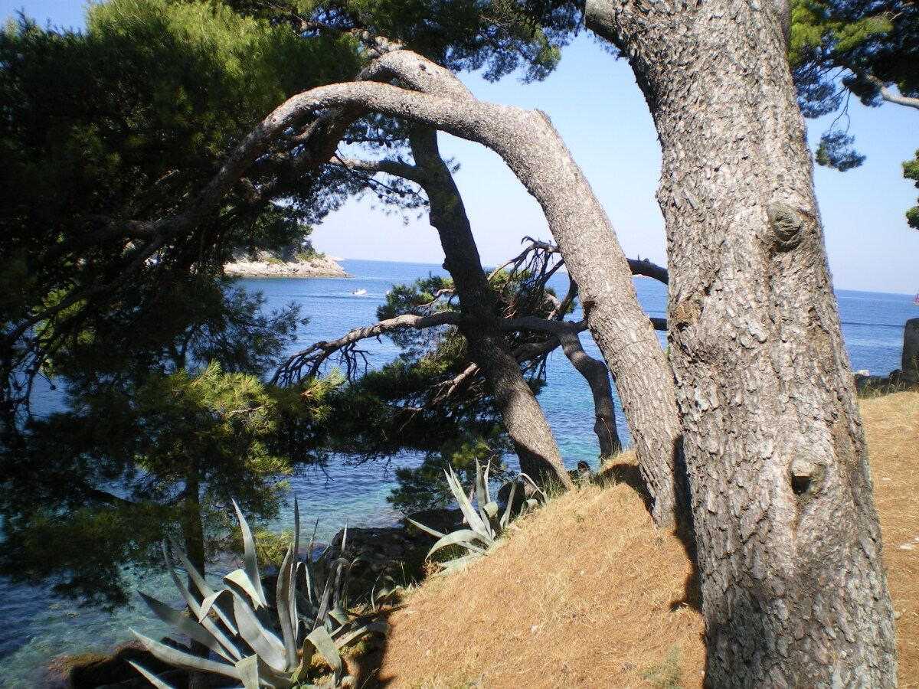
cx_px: 460
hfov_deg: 51.4
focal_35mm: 36
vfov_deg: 39.7
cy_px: 344
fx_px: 956
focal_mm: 6.3
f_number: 4.6
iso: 50
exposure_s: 1/250
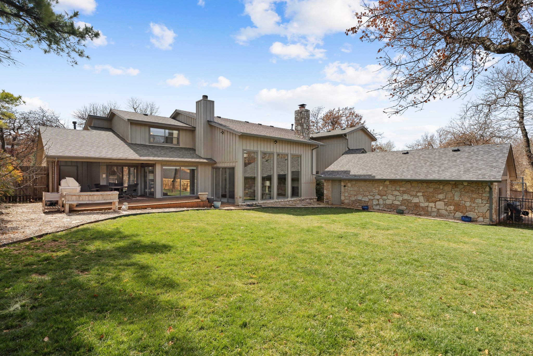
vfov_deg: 67.4
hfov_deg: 90.0
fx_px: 266
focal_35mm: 18
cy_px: 178
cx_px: 266
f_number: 4.5
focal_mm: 18
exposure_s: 1/2500
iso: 200
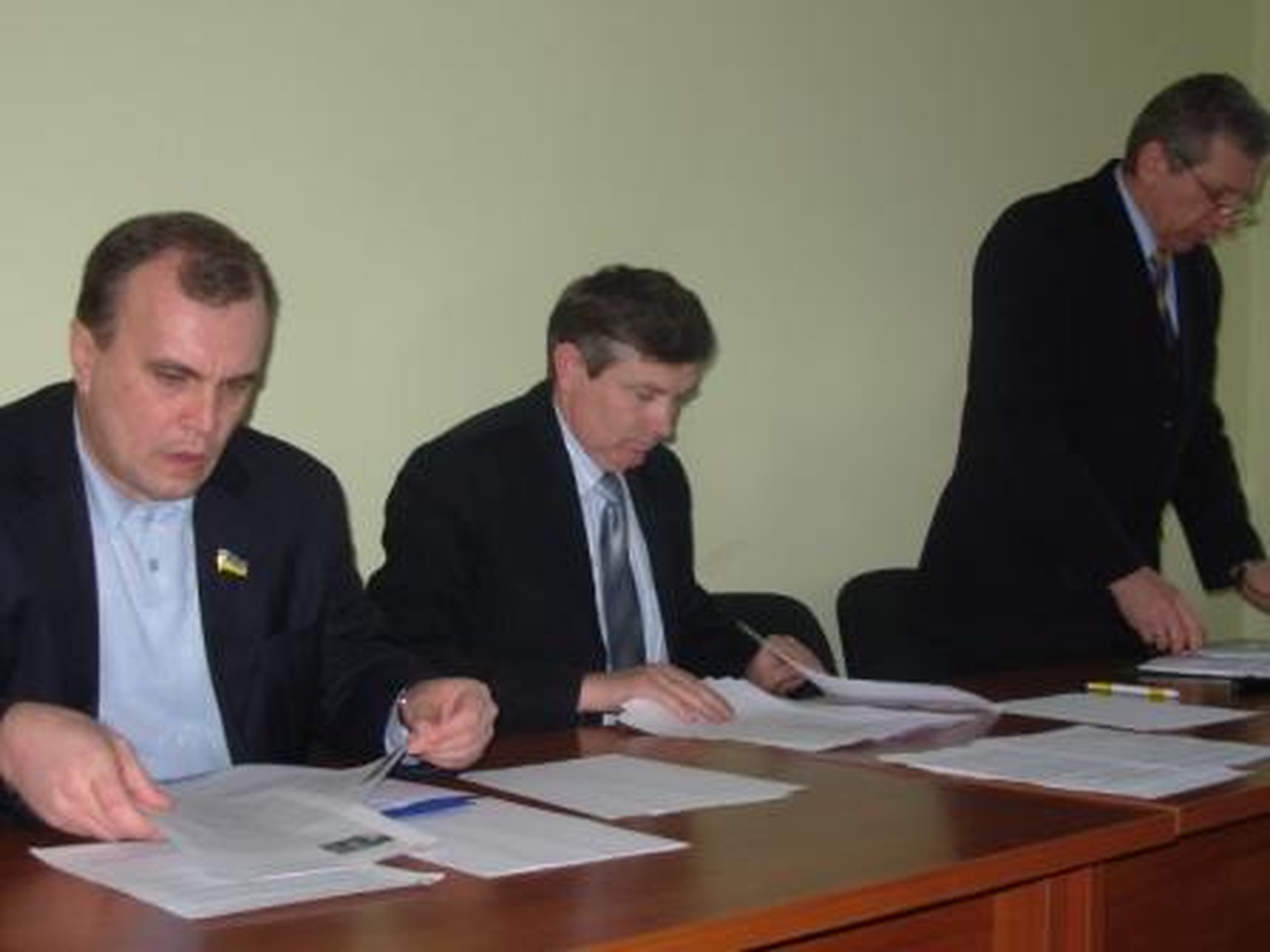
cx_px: 635
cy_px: 476
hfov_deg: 33.2
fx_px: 2128
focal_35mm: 58
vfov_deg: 25.2
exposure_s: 1/60.4
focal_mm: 9.5
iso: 79
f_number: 3.3
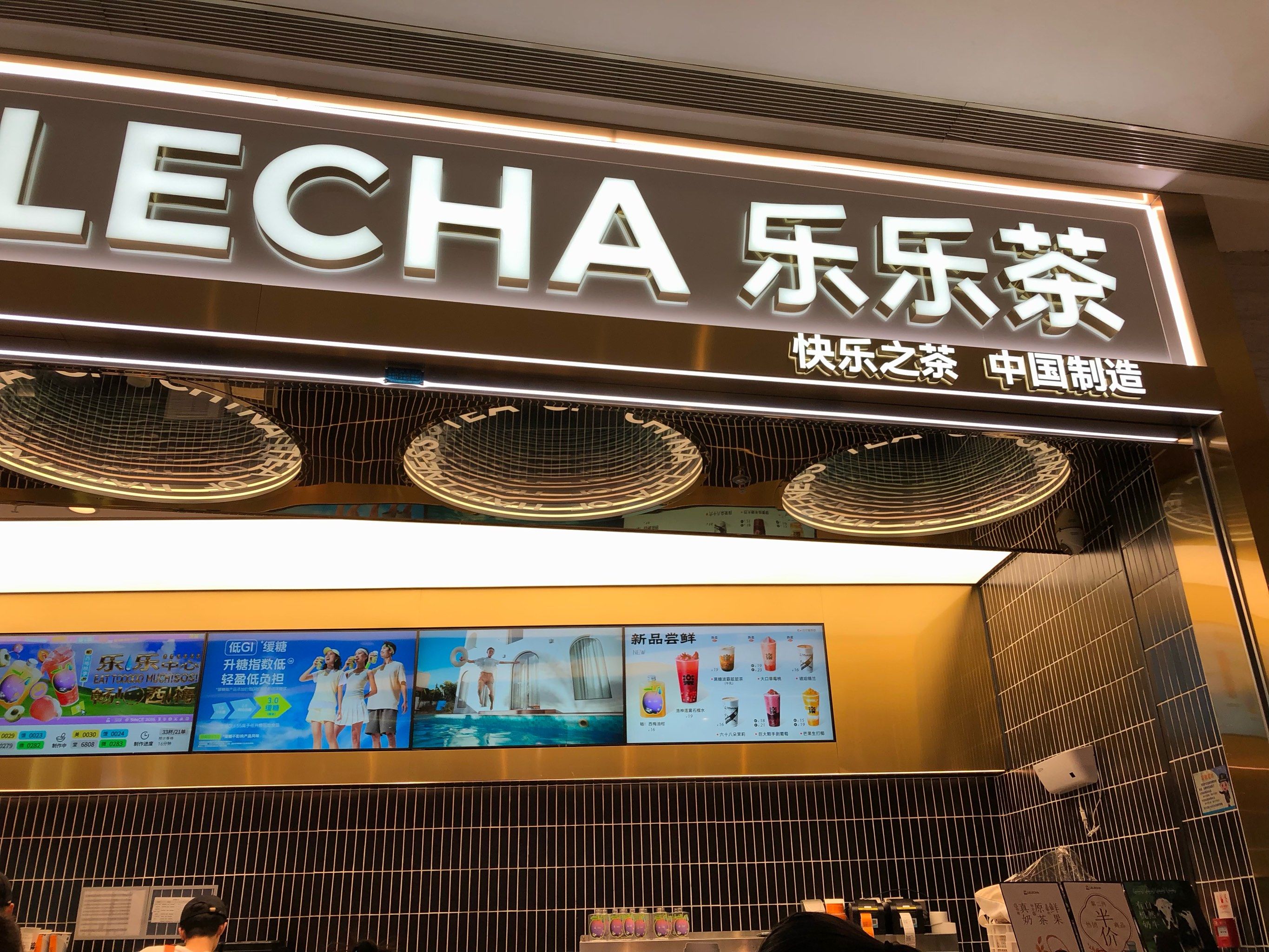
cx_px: 634
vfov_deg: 49.8
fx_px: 1027
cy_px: 476
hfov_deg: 63.4
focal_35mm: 28
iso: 20
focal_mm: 4
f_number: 1.8
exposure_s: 1/135
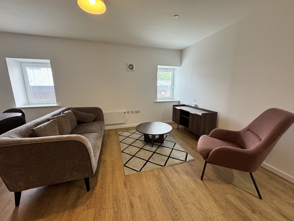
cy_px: 110
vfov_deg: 85.7
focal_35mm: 14
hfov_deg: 102.1
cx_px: 147
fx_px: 119
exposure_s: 1/97
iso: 320
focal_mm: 2.22
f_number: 2.2
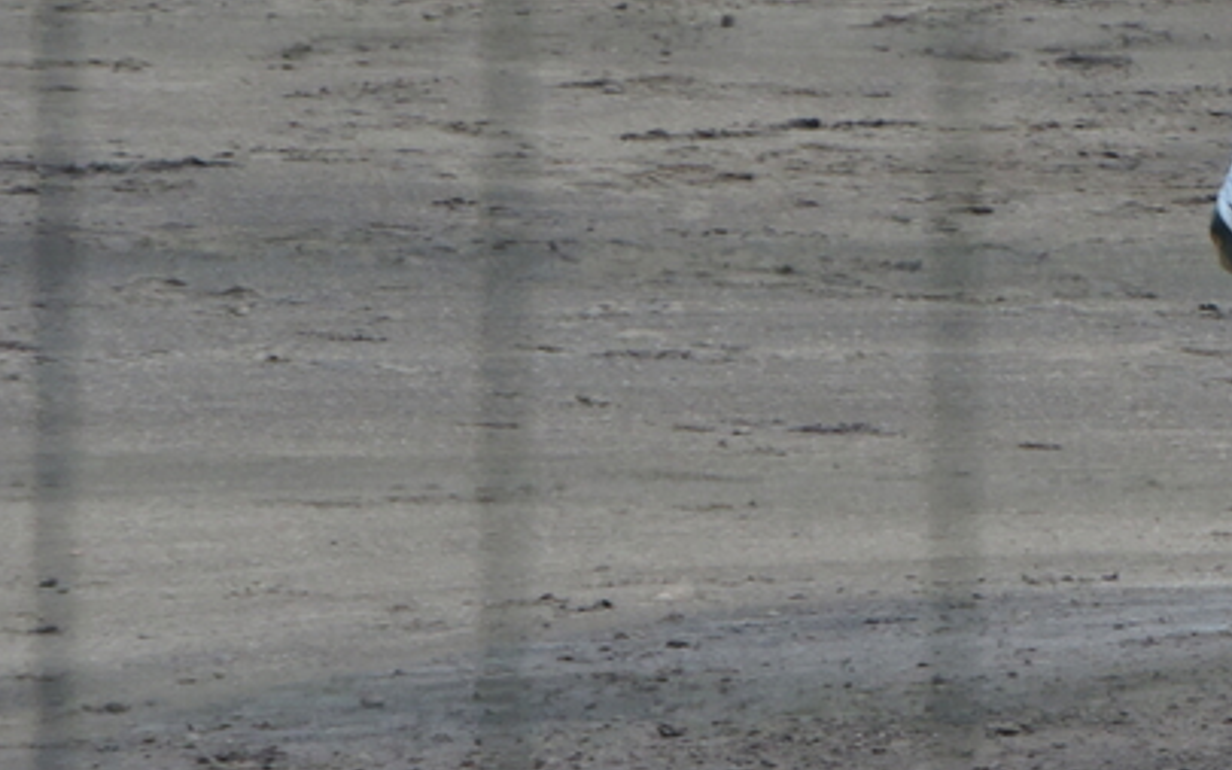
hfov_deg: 2.1
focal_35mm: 984
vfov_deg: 1.3
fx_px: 33034
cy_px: 170
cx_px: 1159
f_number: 4.9
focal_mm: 83.8
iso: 400
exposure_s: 1/250
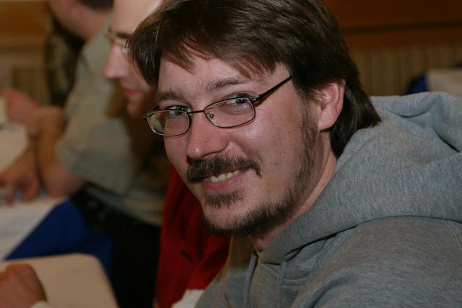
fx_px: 1155
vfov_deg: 15.2
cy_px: 154
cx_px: 231
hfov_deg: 22.6
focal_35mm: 90
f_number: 5.6
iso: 800
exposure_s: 1/125
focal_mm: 60
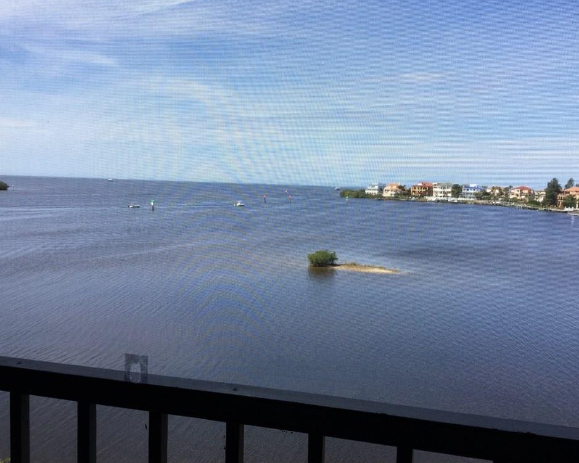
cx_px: 306
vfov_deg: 44.5
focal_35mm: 33
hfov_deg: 54.2
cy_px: 232
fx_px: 565
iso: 25
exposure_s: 1/747
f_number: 2.4
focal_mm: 3.3
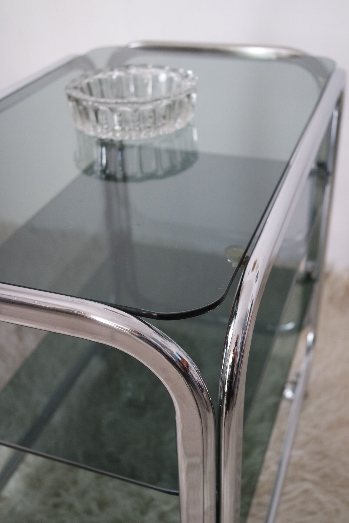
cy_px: 262
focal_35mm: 43
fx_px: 625
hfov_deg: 31.2
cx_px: 174
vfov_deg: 45.4
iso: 1600
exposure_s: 1/50
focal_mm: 28
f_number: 4
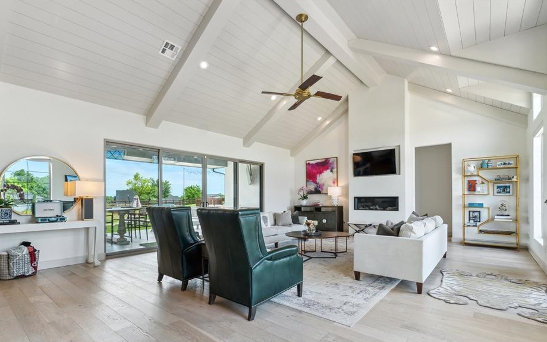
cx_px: 282
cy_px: 200
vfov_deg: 67.5
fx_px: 253
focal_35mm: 17
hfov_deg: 94.3
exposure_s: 1/160
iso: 400
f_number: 8
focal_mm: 10
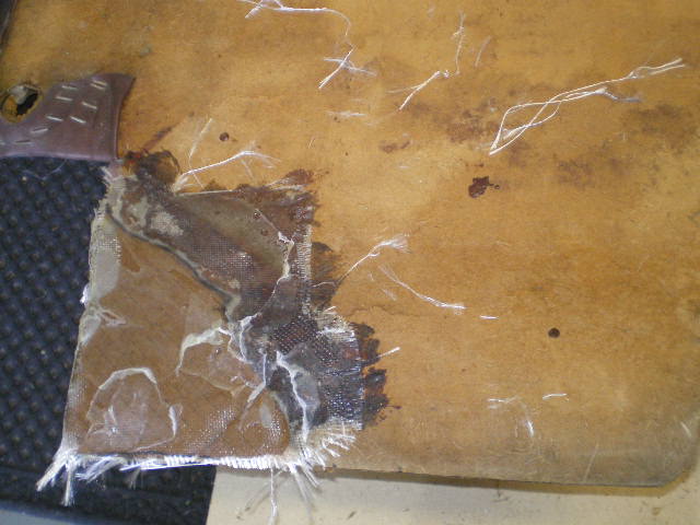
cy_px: 262
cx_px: 350
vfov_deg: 37.7
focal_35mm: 38
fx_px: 768
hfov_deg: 49.0
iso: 400
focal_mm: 6.3
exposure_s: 1/30
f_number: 3.1
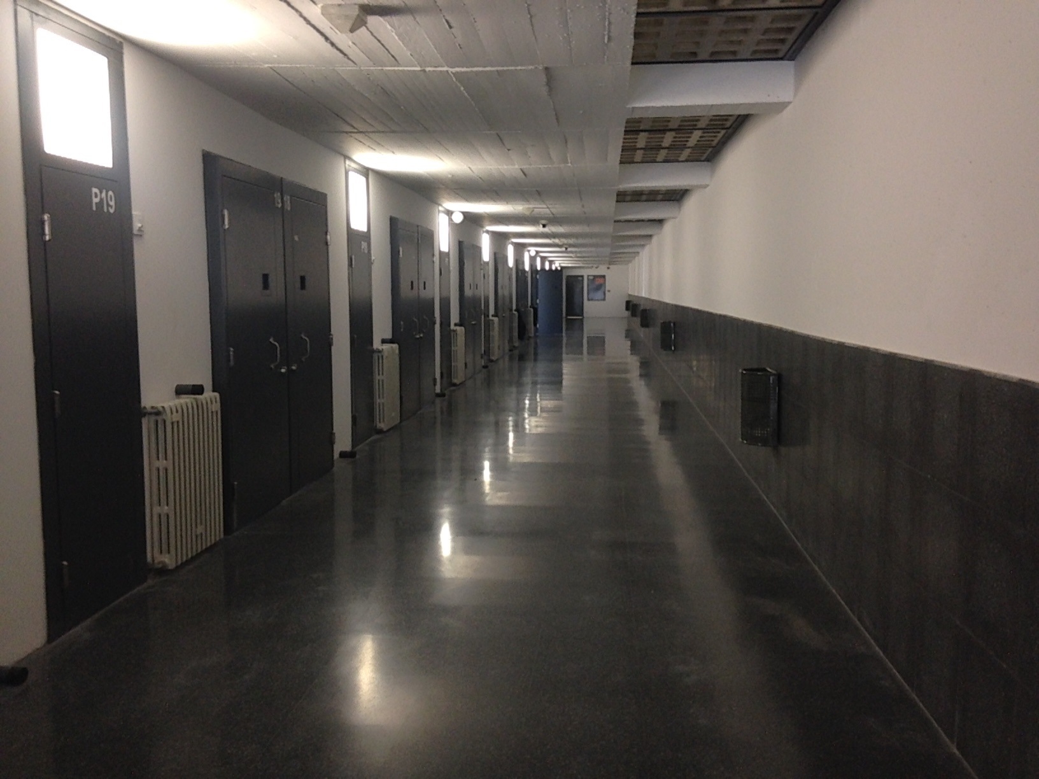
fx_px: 990
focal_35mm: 33
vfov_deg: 42.9
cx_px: 520
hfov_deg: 55.4
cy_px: 390
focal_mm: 4.12
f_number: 2.4
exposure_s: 1/24
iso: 200
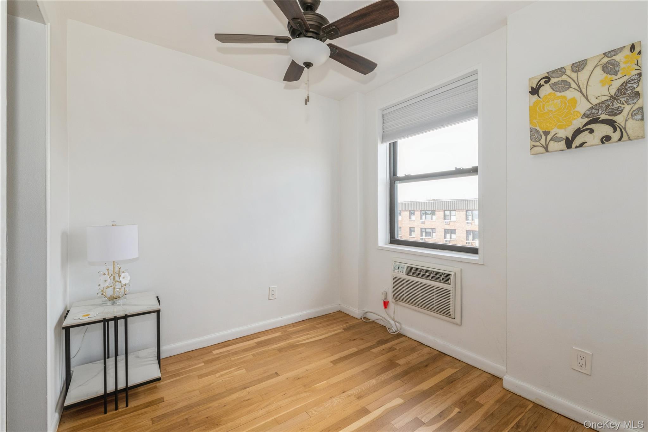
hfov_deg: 100.4
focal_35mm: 15
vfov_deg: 77.3
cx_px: 324
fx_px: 270
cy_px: 216
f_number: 14
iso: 640
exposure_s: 1/30
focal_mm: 15
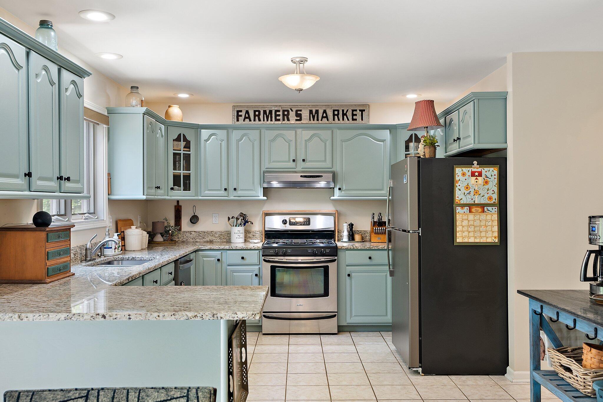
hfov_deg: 57.2
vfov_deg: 40.0
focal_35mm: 33
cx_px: 302
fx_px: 553
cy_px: 201
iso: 200
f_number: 7.1
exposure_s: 1
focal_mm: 22.4
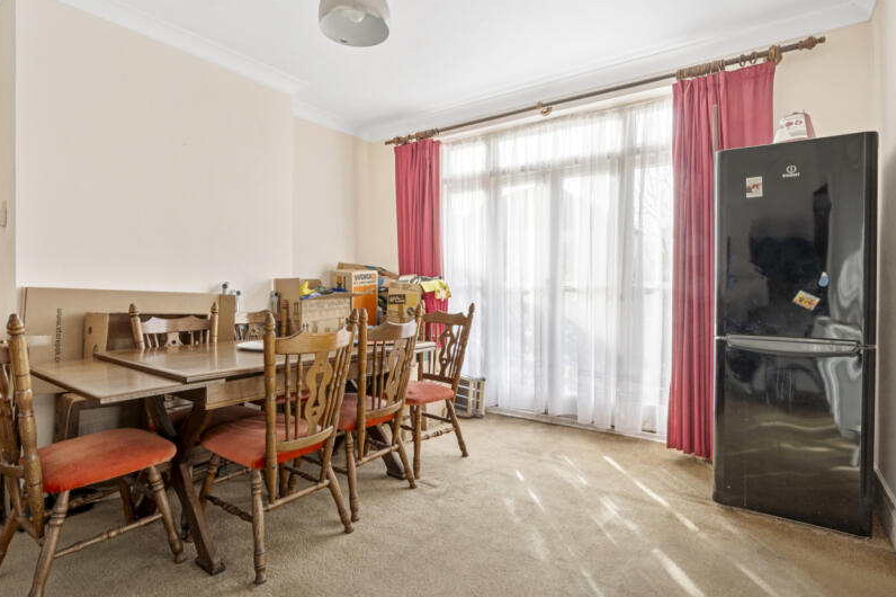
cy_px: 295
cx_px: 434
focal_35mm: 19
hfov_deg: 88.0
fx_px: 464
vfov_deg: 65.5
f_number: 16
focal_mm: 14.5
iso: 200
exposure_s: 1/6
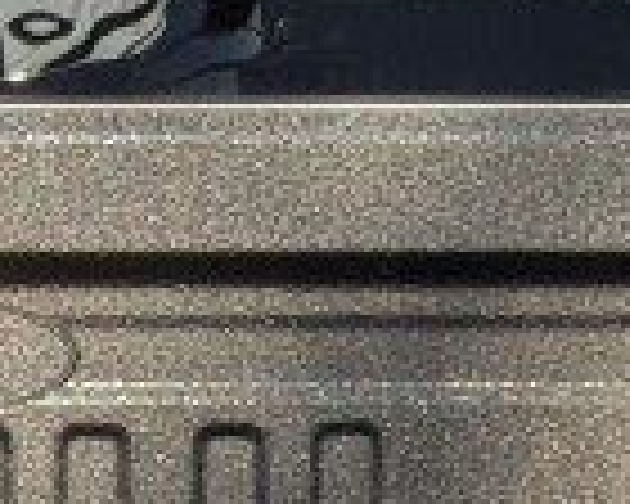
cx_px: -72
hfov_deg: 5.6
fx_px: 6377
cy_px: 734
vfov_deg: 4.5
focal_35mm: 342
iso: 100
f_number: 1.78
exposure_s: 1/1980
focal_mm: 6.76
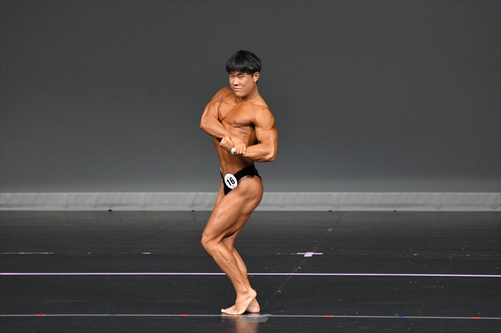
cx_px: 250
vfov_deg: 4.4
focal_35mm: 315
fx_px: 4382
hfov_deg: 6.5
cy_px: 166
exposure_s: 1/400
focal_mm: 210
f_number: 5.6
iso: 4000
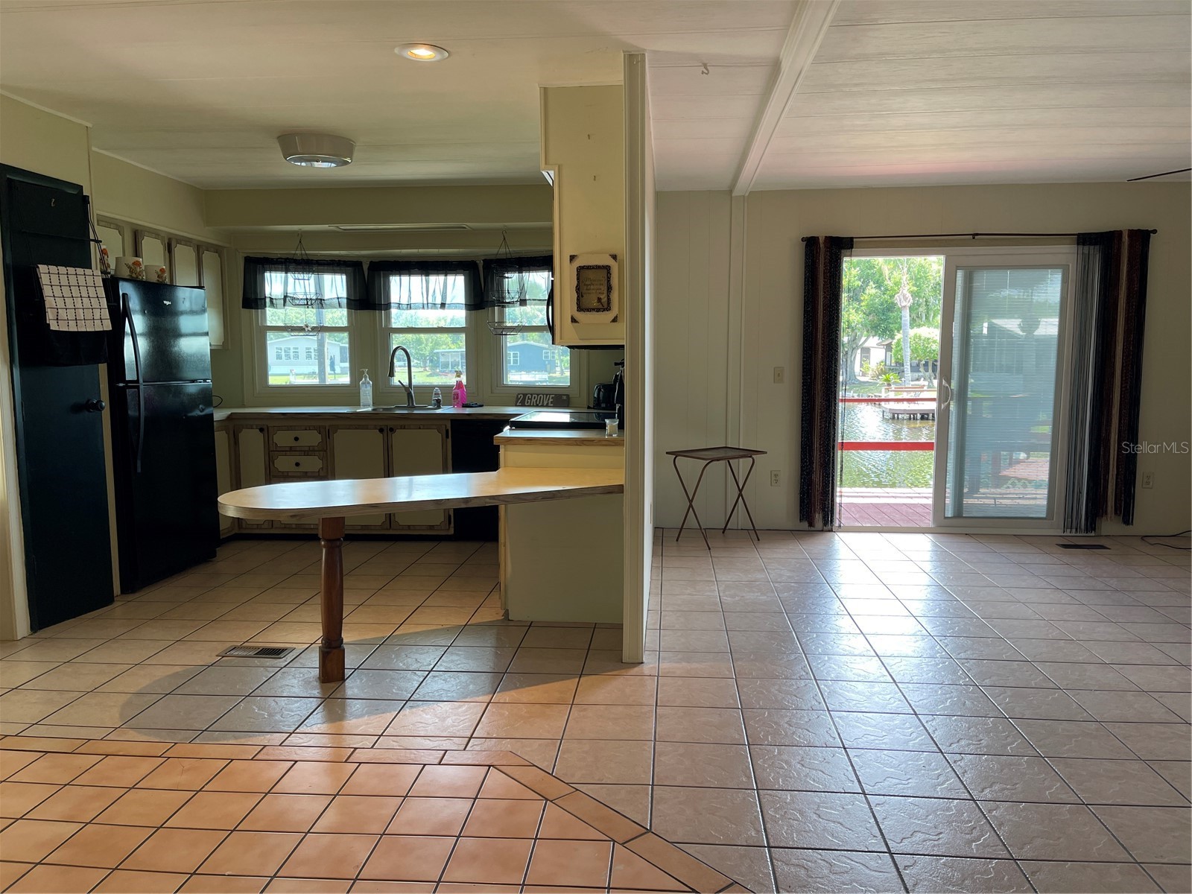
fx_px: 861
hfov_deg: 69.4
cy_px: 447
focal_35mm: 25
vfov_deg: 54.9
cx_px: 596
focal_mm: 5.1
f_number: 1.6
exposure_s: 1/120
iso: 64
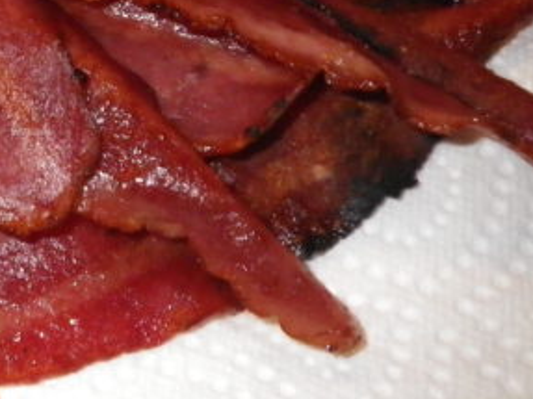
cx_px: -100
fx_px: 1139
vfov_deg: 19.4
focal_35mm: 74
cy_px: 12
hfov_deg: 24.0
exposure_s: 1/50
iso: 400
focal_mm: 5
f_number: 3.5
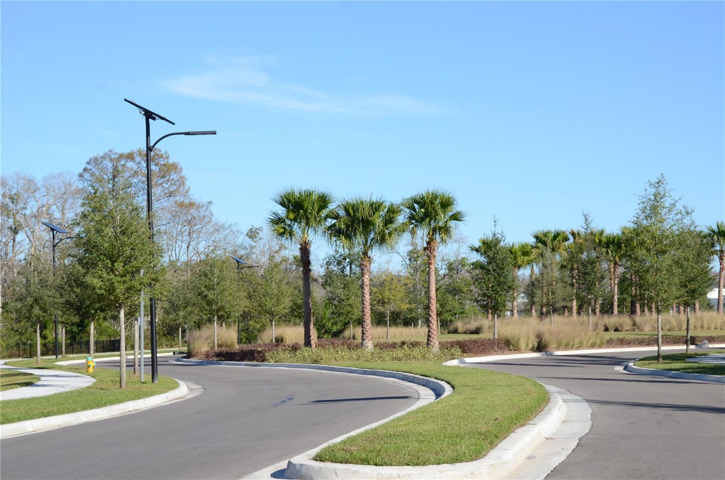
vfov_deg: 17.4
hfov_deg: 26.0
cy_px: 240
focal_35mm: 78
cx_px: 362
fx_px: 1567
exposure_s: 1/640
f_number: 13
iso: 400
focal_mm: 52
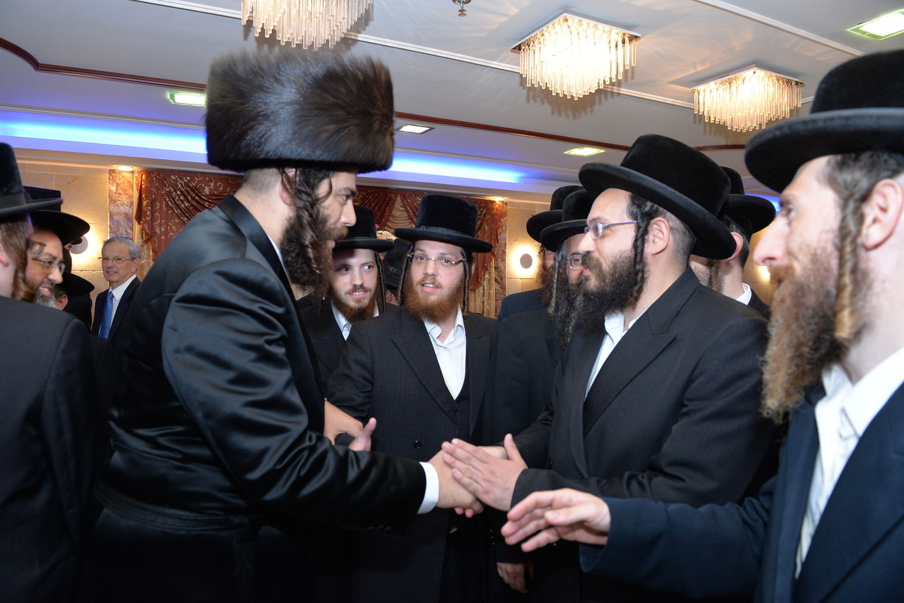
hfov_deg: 73.8
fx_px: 603
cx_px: 452
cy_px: 302
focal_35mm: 24
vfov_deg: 53.1
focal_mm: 24
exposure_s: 1/160
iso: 1250
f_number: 4.5
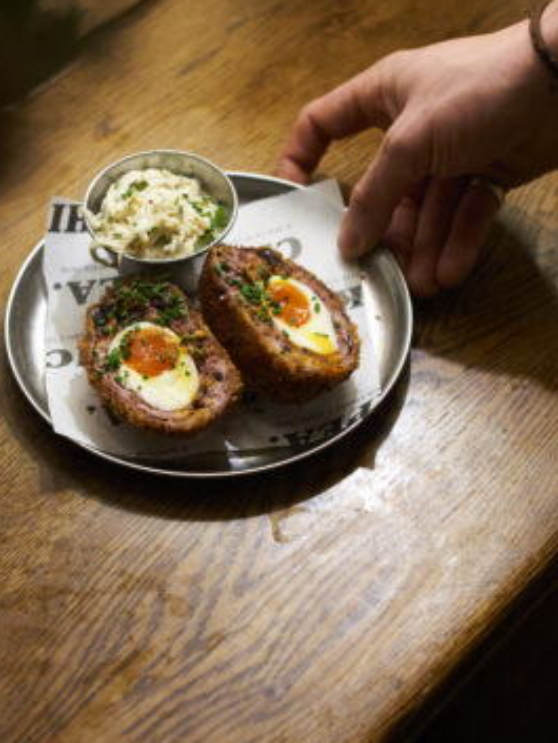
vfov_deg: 23.0
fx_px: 1826
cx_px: 206
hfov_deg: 17.3
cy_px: 305
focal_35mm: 85
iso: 2500
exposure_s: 1/200
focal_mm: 35
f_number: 2.8
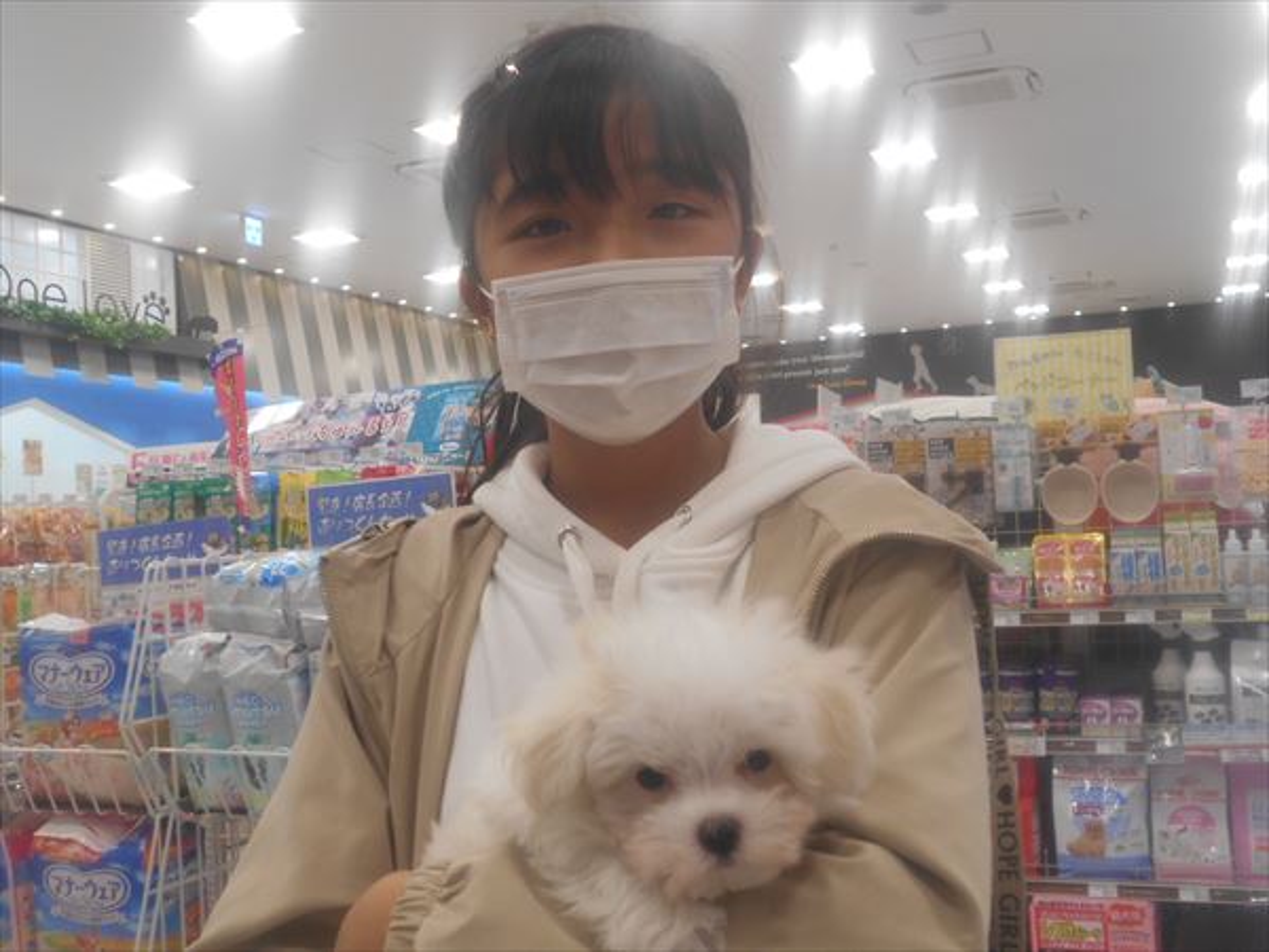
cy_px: 476
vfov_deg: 36.8
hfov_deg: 47.9
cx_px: 634
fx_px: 1430
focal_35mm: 39
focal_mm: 6.7
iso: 125
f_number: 3.9
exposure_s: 1/30
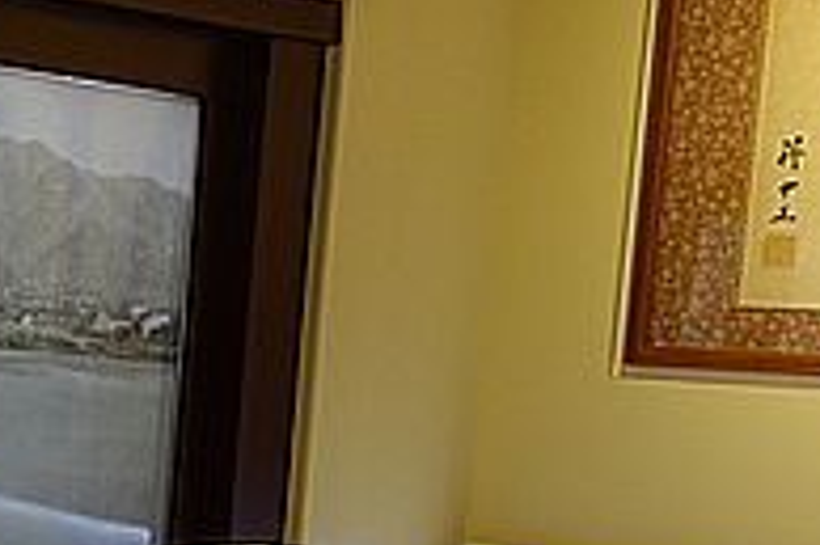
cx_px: -63
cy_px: 695
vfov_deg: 13.3
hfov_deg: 19.8
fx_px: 2253
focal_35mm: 99
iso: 250
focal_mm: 8.8
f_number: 2.8
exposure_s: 1/30
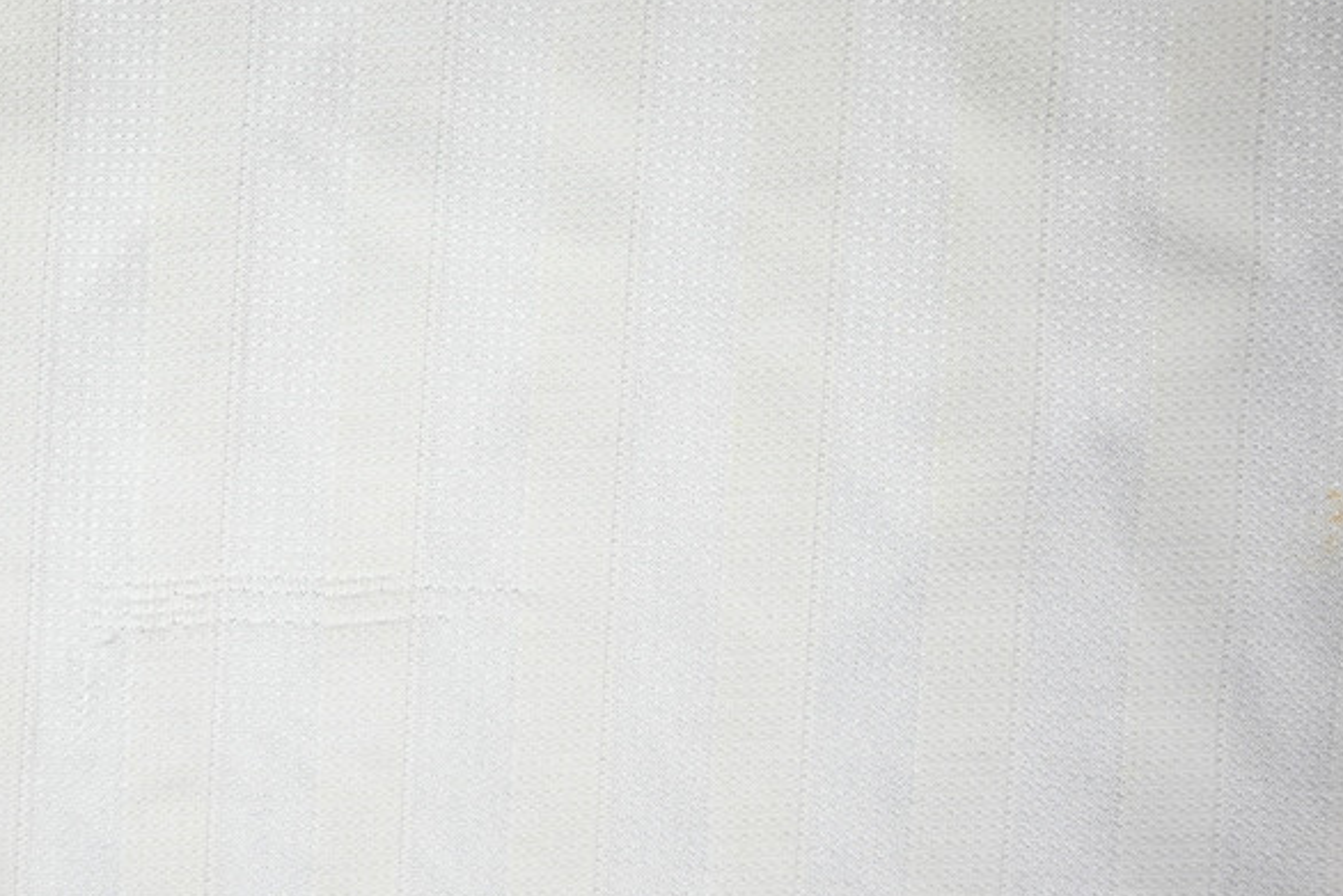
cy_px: 642
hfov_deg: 45.3
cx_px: 294
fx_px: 1530
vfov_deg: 32.2
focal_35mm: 41
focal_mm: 24
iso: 200
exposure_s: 1/125
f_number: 4.8
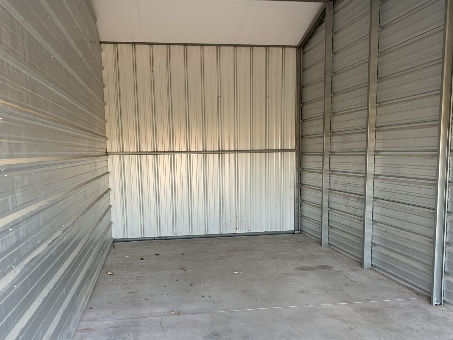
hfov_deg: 52.6
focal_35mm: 35
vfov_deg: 40.2
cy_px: 228
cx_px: 228
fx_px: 458
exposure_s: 1/112
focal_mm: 4.25
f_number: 1.8
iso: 100
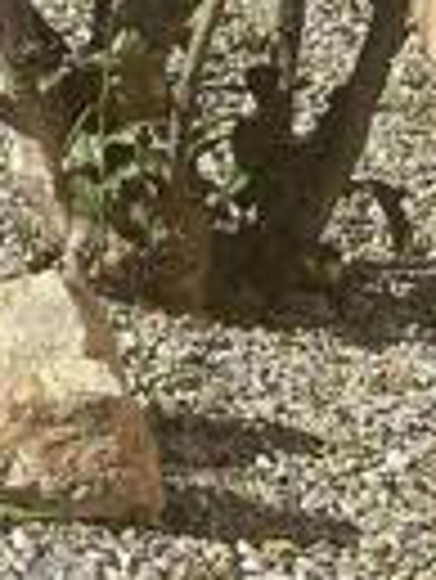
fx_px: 3202
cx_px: -1277
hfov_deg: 6.4
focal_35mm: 191
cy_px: -414
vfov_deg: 9.9
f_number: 1.78
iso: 80
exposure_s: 1/3021
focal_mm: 6.76
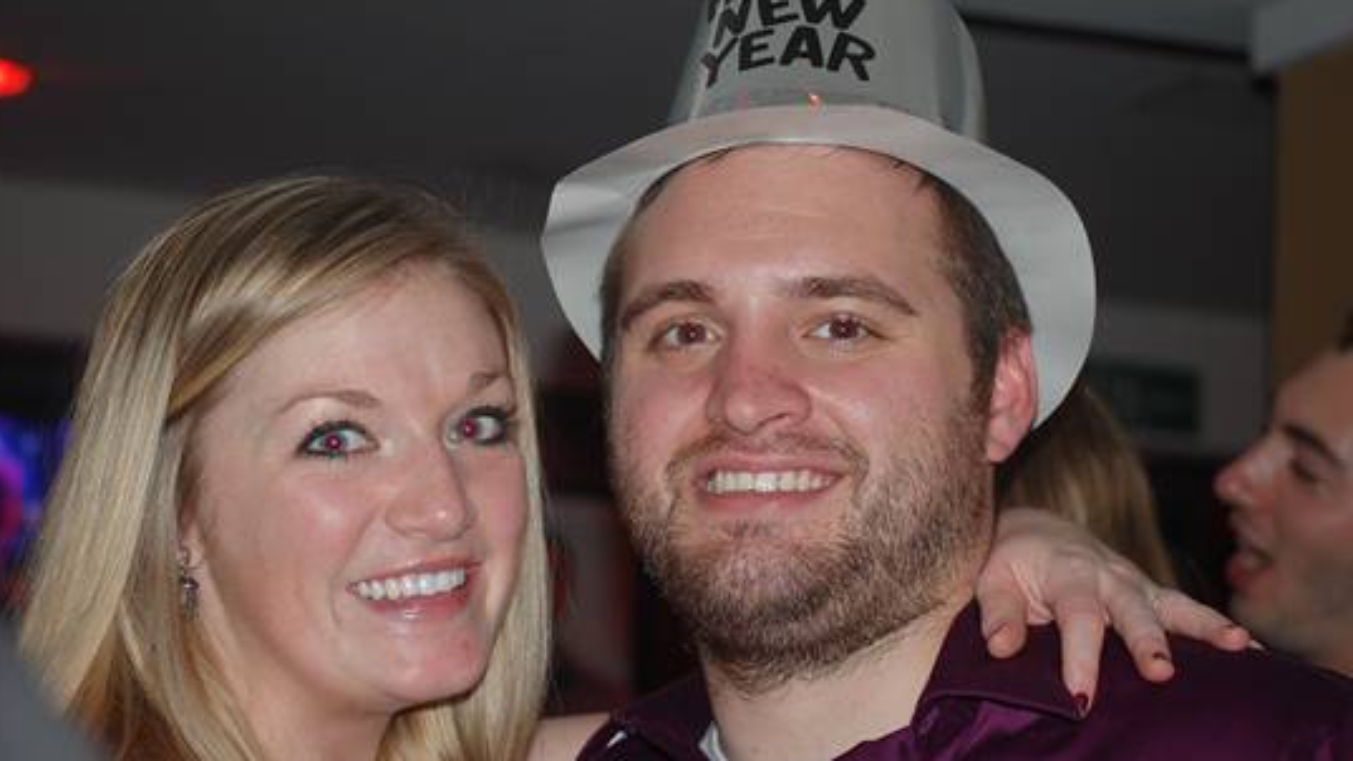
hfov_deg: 24.0
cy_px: 355
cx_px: 675
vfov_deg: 13.7
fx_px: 3176
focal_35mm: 89
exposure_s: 1/60
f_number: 4
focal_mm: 55
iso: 400
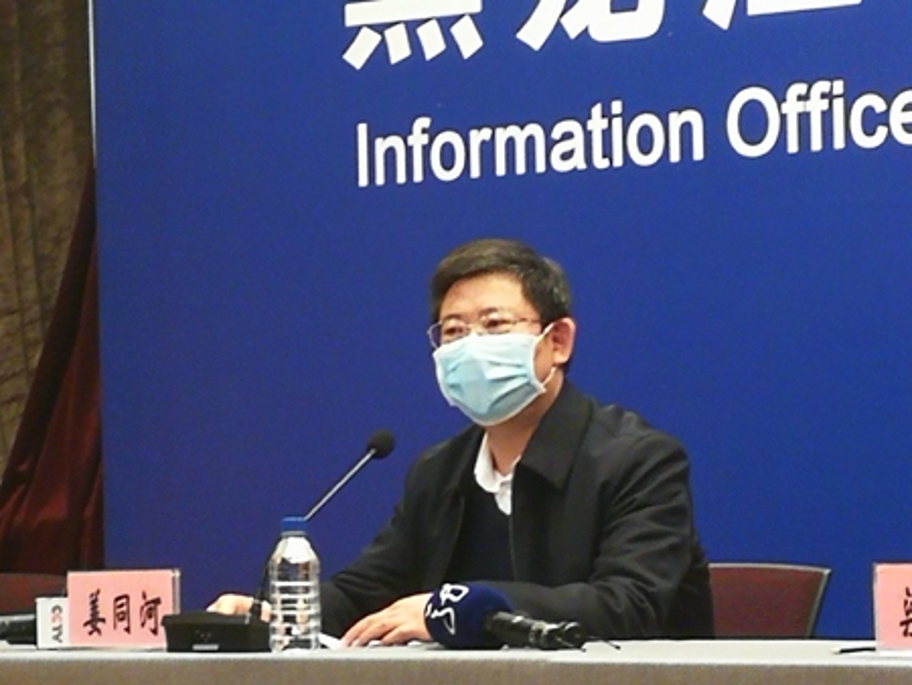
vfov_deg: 8.5
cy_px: 342
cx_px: 456
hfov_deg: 11.3
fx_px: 4613
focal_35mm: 175
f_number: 2.2
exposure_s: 1/33.3
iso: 200
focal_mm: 3.95
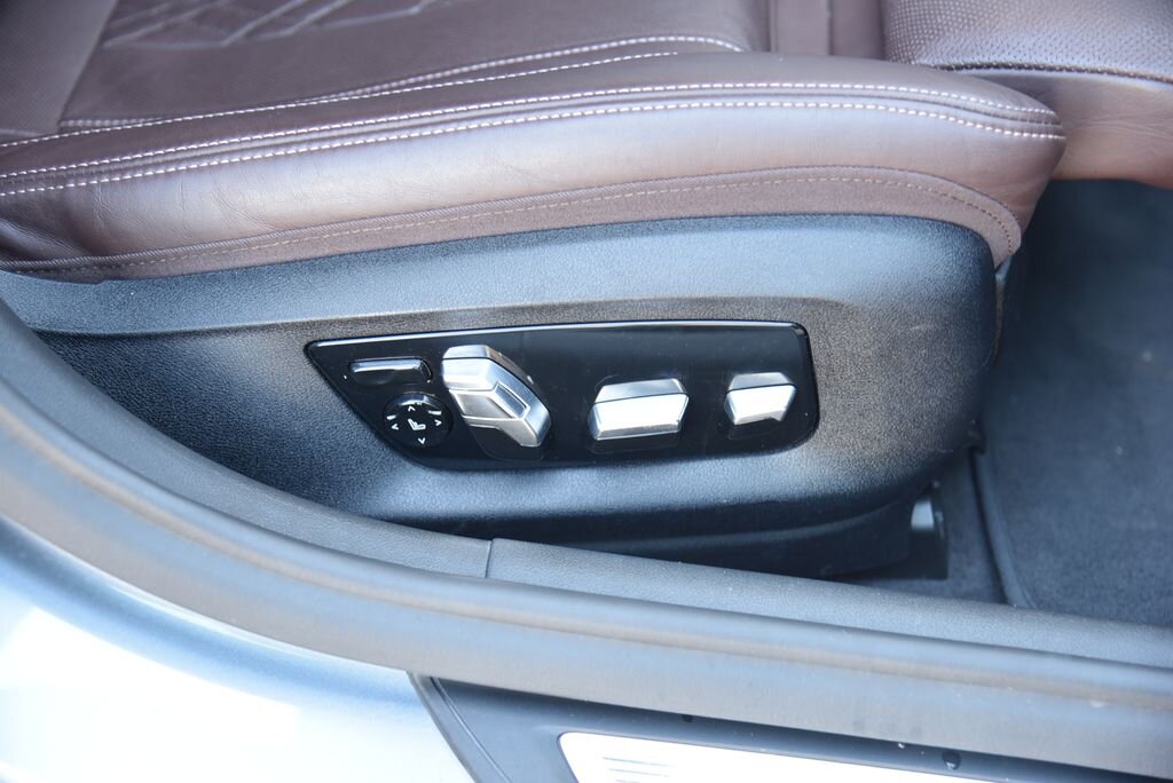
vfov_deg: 23.4
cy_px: 392
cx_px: 586
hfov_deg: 34.5
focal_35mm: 58
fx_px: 1891
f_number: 4
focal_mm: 58
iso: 500
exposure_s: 1/30
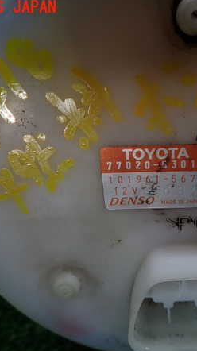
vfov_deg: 54.0
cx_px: 150
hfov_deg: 31.3
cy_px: 176
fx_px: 344
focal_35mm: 37
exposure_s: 1/60
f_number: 2
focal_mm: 4.5
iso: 100
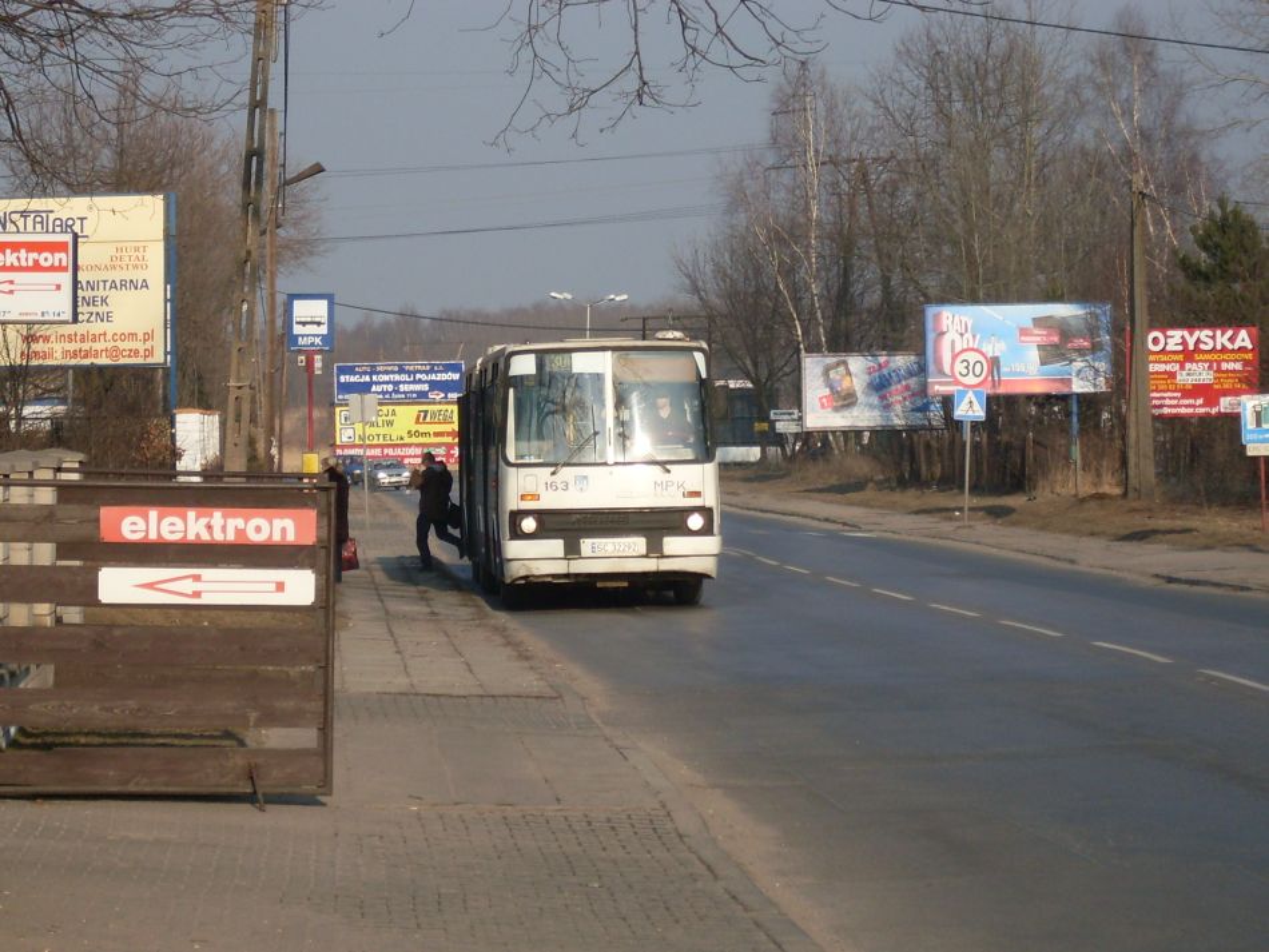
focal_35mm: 114
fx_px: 4180
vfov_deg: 13.0
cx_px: 634
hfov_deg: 17.3
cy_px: 476
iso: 80
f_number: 5.2
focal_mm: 18.9
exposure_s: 1/350
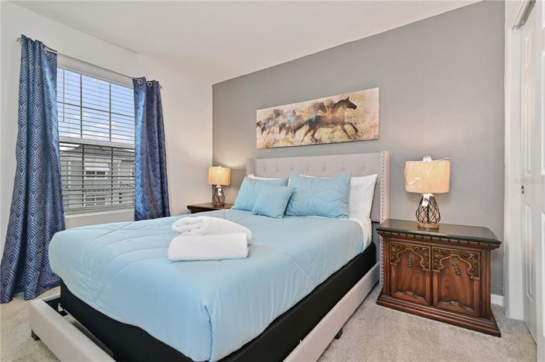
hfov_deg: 96.8
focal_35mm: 16
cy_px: 181
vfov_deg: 73.6
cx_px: 272
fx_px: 242
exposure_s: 1/3
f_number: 8
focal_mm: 16
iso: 160
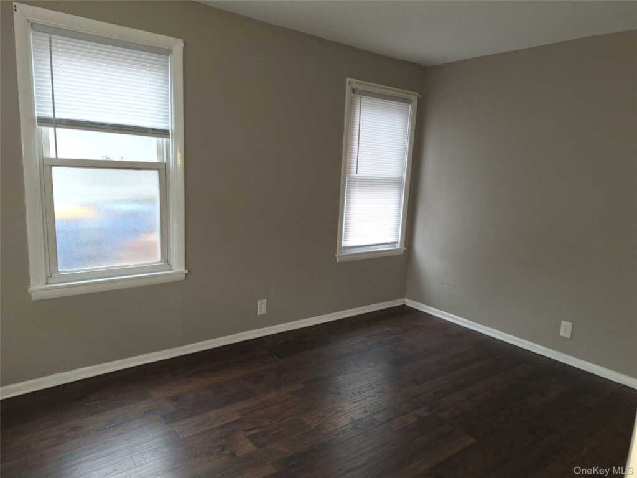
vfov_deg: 58.9
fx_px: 423
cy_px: 239
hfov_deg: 73.9
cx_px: 318
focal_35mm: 23
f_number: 1.8
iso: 25
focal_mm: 5.54
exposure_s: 1/30
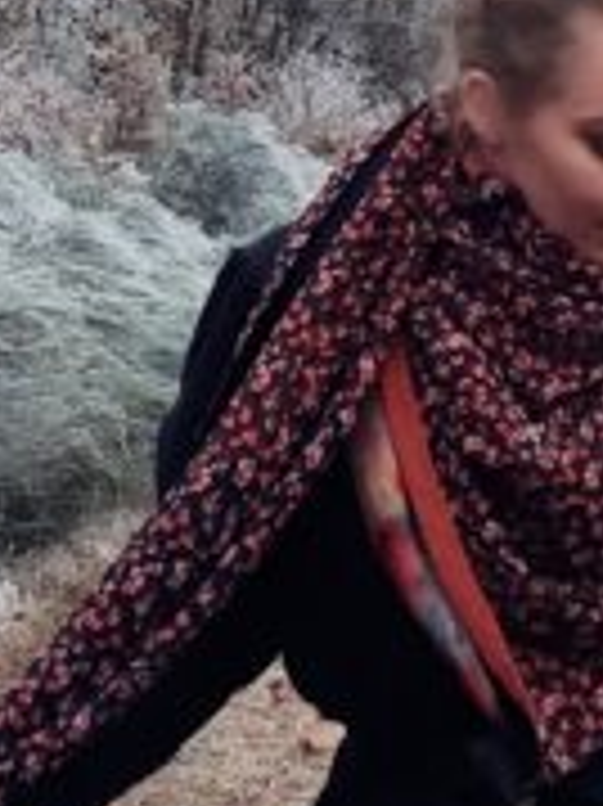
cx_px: 518
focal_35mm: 116
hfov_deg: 12.7
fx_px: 2697
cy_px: 225
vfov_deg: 16.9
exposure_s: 1/100
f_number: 1.75
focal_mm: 4.77
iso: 193
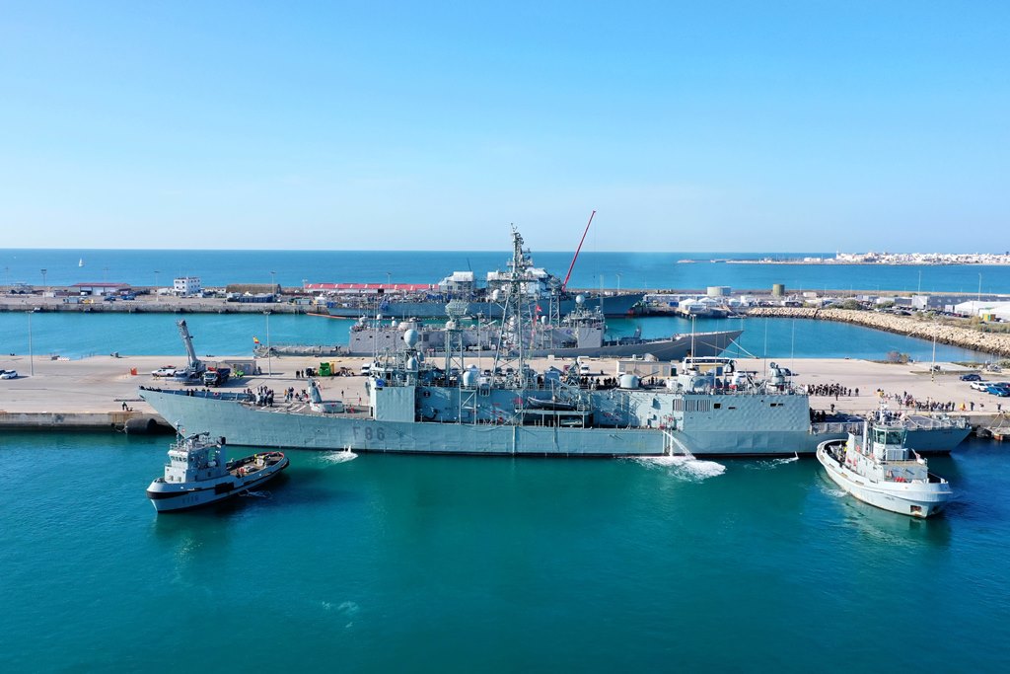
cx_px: 505
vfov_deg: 46.4
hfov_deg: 65.5
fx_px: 786
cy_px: 337
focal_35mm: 28
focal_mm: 10.26
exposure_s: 1/400
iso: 100
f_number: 5.6
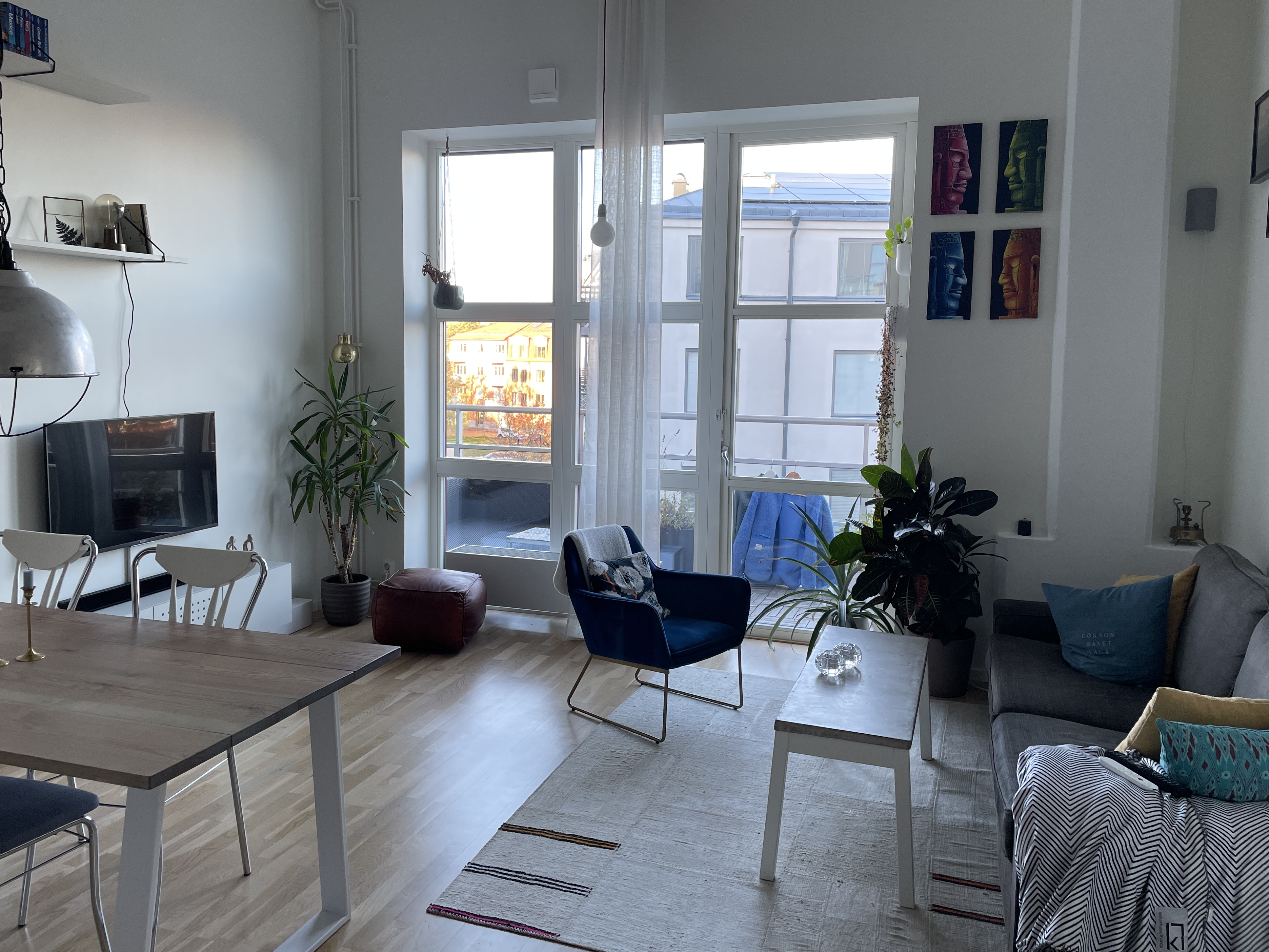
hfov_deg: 63.4
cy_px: 445
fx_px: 1026
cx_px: 602
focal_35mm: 28
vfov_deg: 49.7
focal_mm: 4.2
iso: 50
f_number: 1.6
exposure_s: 1/100
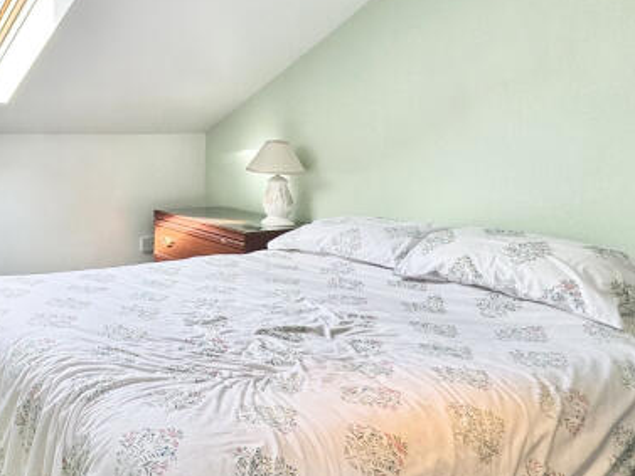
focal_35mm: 38
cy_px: 123
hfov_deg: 42.9
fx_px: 697
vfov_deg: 36.9
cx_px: 17
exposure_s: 1/100
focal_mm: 2.22
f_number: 2.2
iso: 50
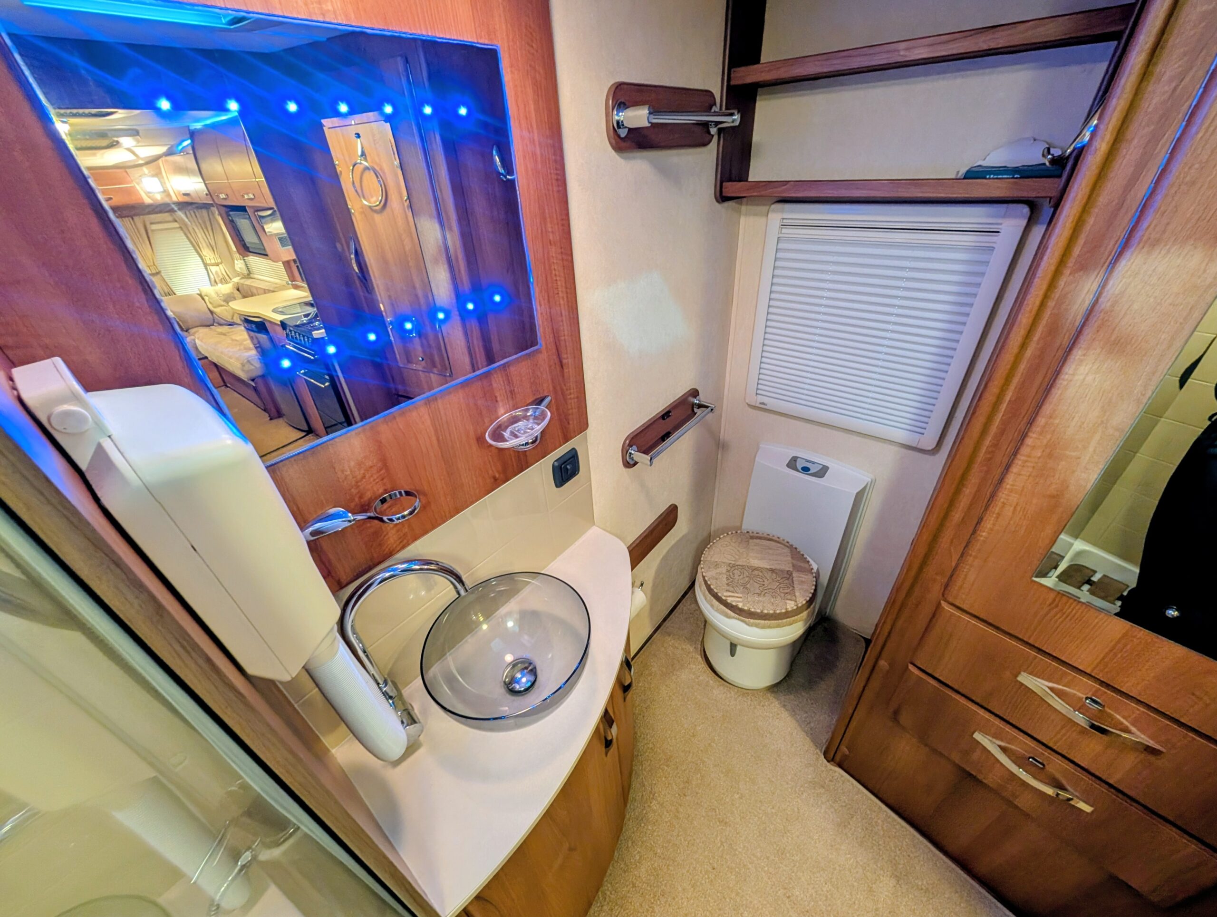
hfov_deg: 110.5
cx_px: 608
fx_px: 423
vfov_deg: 94.6
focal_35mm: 12
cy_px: 458
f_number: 1.7
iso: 224
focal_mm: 2.02
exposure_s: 1/25
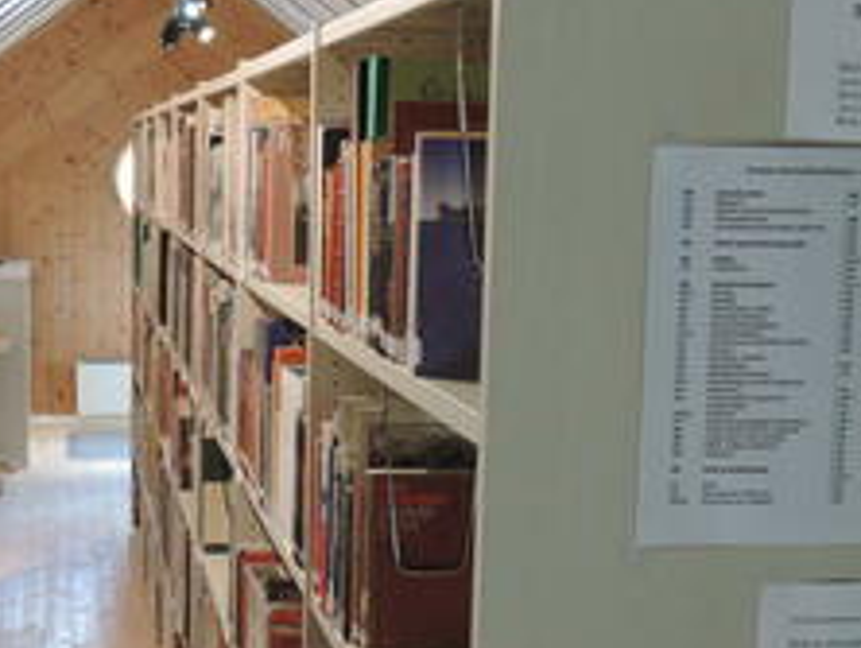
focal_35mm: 72
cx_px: 303
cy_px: 466
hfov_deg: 26.9
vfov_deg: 20.4
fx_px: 1793
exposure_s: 1/25
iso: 400
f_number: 3.5
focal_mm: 8.6
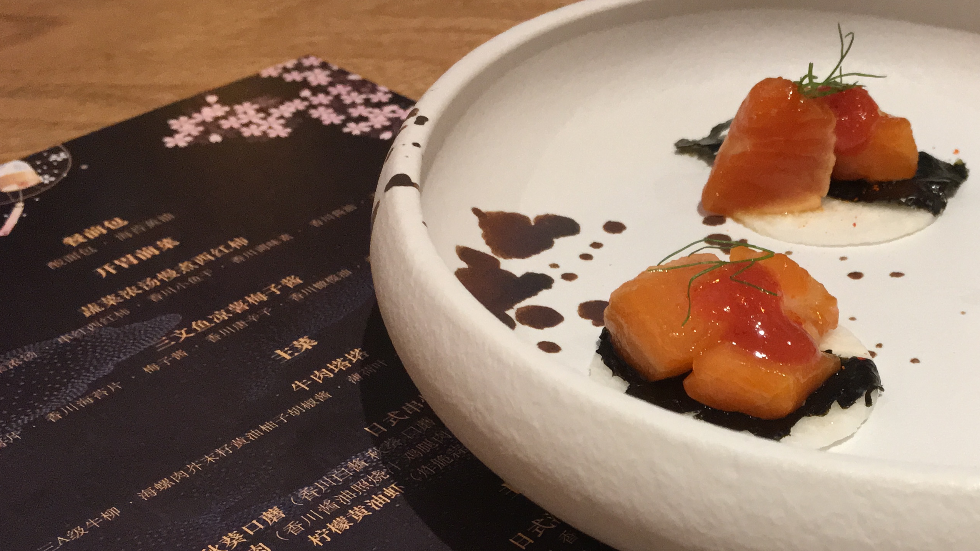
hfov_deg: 40.0
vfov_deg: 23.5
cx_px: 753
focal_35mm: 50
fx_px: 1299
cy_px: 461
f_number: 2.2
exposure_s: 1/33
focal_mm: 4.15
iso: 160
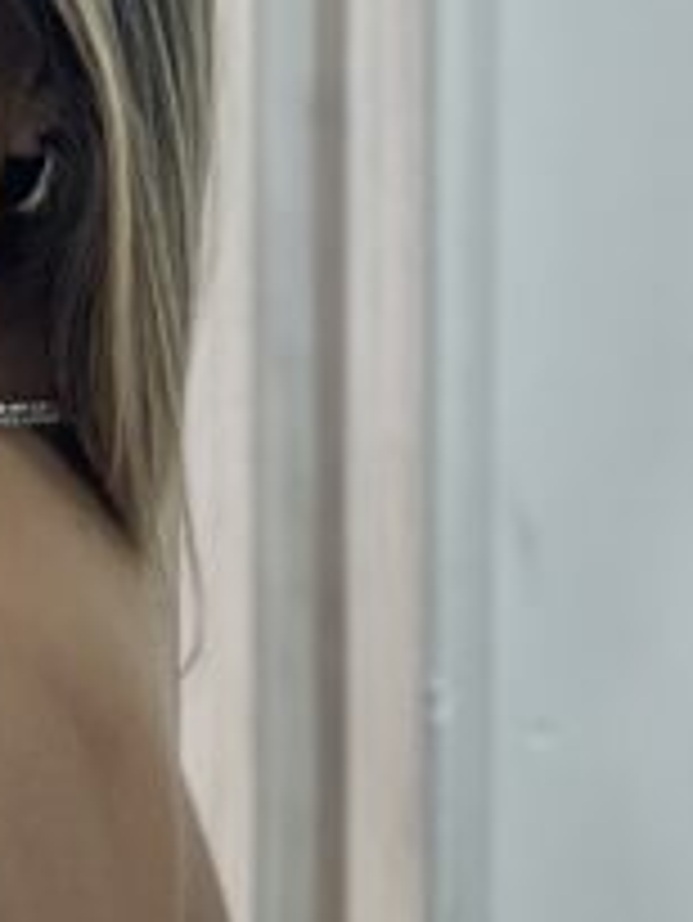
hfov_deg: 4.2
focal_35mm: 351
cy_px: 1230
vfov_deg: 5.6
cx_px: -364
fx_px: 9359
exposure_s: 1/120
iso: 100
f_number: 2.8
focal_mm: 9
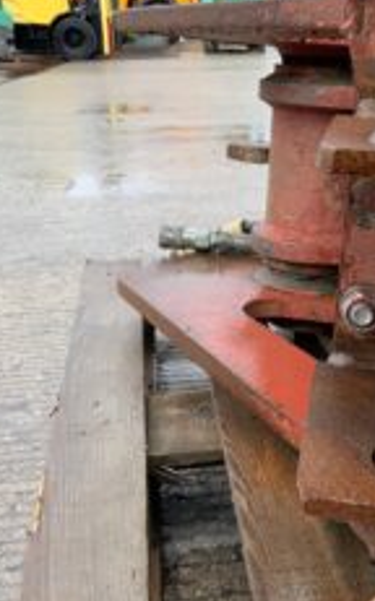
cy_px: 312
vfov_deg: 41.9
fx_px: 786
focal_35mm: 48
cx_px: 284
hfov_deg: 26.5
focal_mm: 3
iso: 16
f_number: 1.8
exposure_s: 1/412
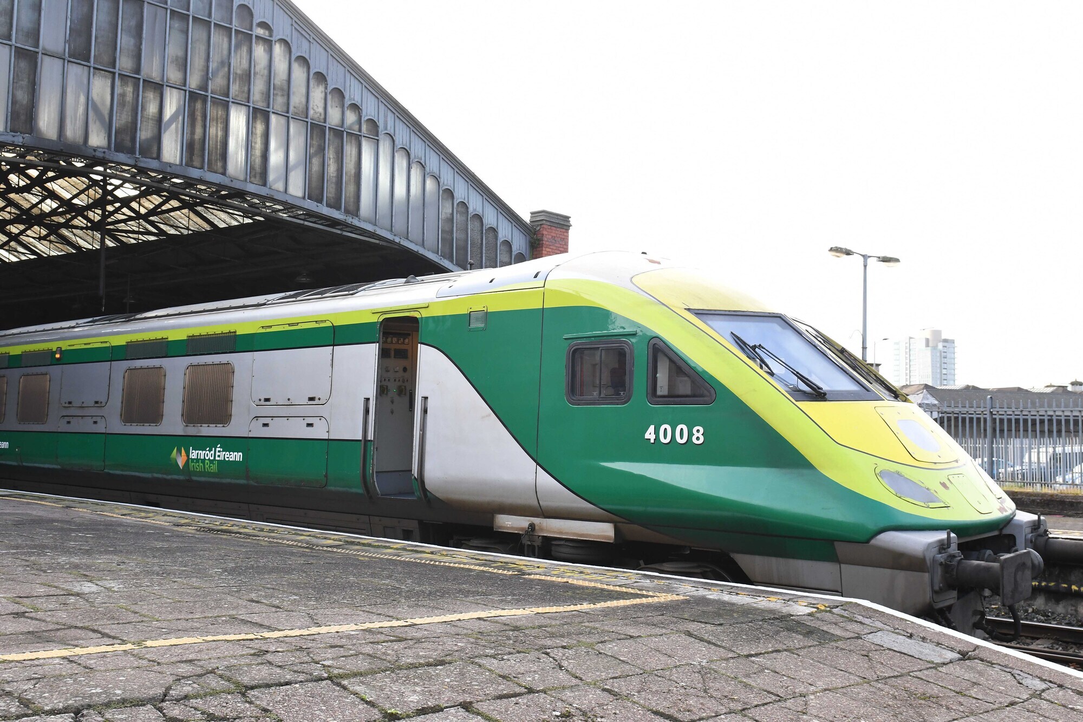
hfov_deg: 53.1
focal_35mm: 36
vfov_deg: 36.9
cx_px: 542
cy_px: 361
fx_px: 1083
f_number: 7.1
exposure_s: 1/200
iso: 1000
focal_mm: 24
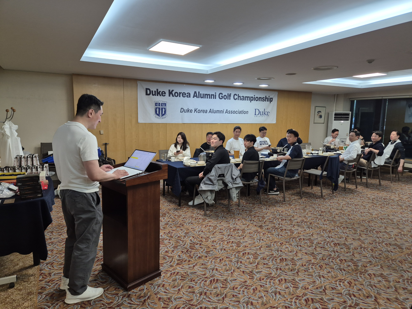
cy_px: 154
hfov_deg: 73.9
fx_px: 274
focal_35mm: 23
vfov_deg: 58.9
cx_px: 206
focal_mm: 5.4
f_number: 1.8
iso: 160
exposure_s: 1/120
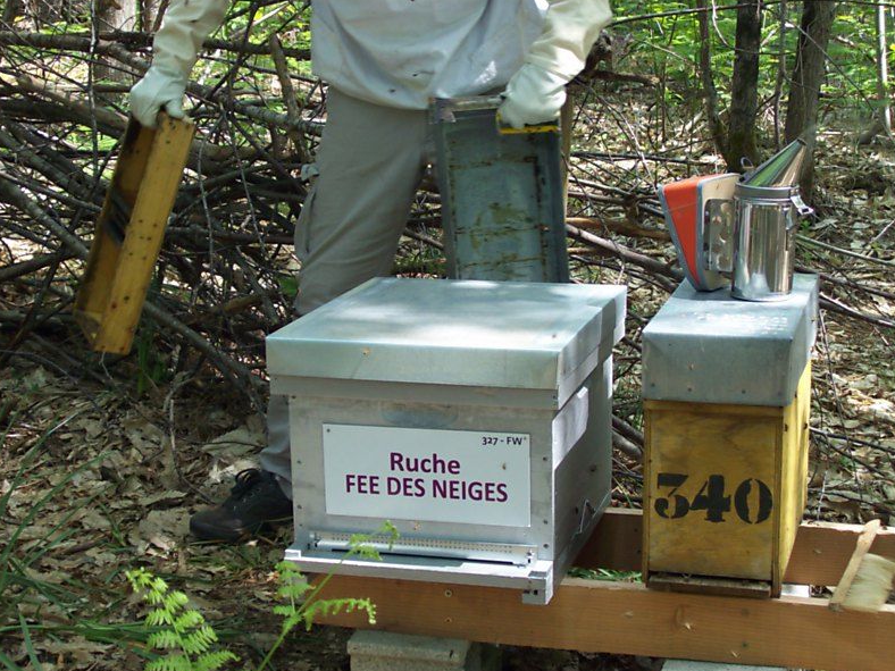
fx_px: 1836
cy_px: 338
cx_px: 450
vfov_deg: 20.7
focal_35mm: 71
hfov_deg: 27.4
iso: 80
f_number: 3.8
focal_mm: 11.6
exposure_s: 1/147
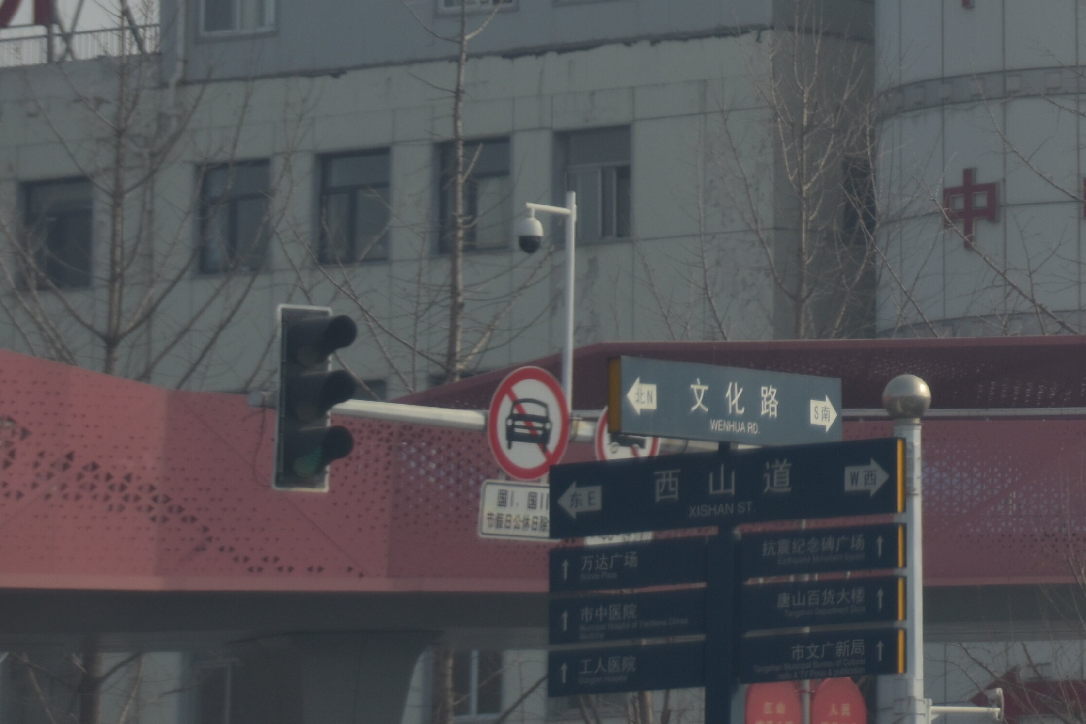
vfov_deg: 5.5
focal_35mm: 249
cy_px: -211
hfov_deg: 8.2
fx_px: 7511
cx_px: 1346
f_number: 5
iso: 200
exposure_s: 1/1250
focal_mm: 62
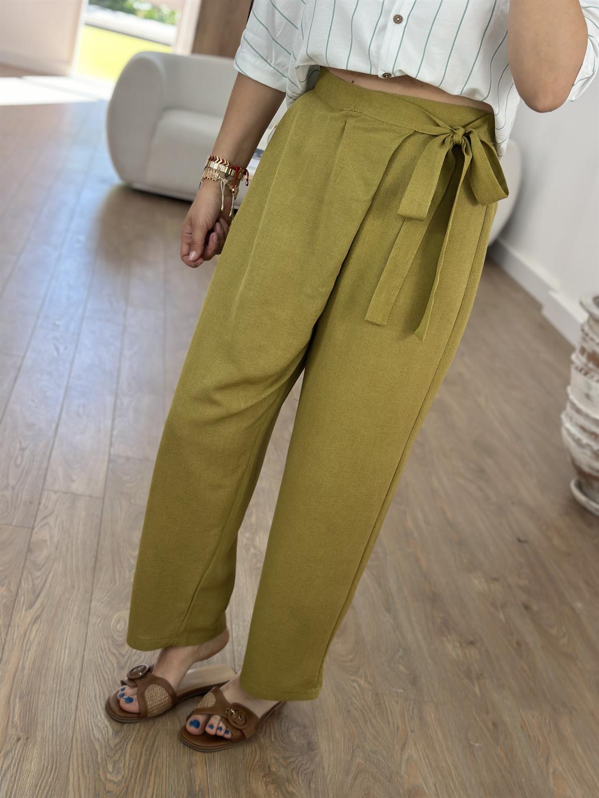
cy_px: 399
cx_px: 300
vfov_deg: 39.7
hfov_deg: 30.3
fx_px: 1107
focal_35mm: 48
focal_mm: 6.86
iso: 80
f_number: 1.78
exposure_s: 1/201
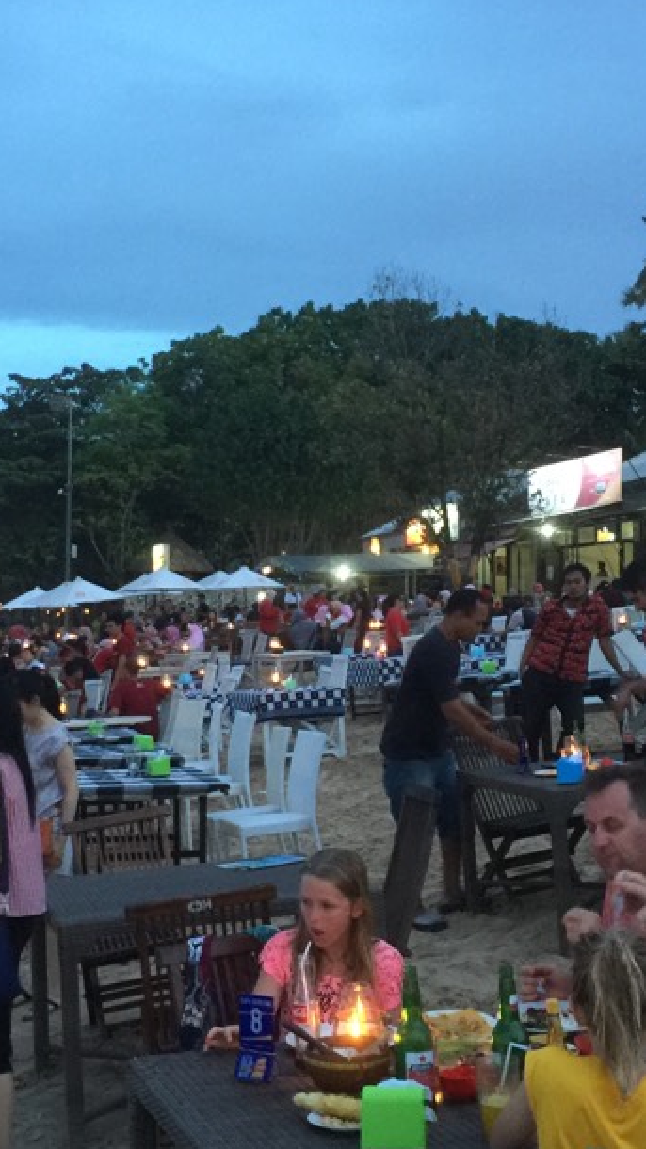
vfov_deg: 39.1
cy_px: 524
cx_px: 326
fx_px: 1614
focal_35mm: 53
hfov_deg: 22.6
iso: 125
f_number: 2.2
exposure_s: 1/8
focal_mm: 4.15
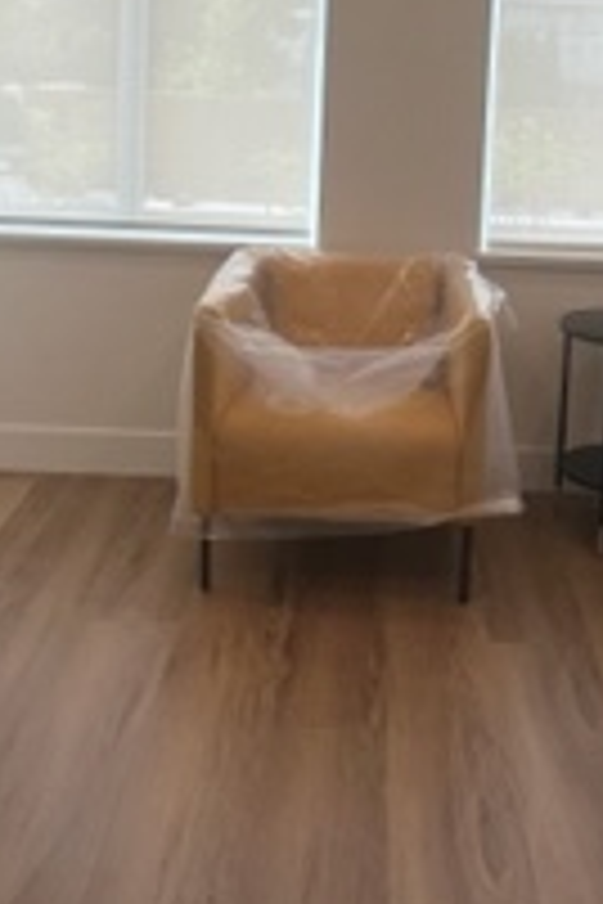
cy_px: 175
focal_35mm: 43
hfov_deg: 30.9
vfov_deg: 43.2
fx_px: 1080
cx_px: 410
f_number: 1.8
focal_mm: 1.57
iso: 32
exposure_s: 1/133
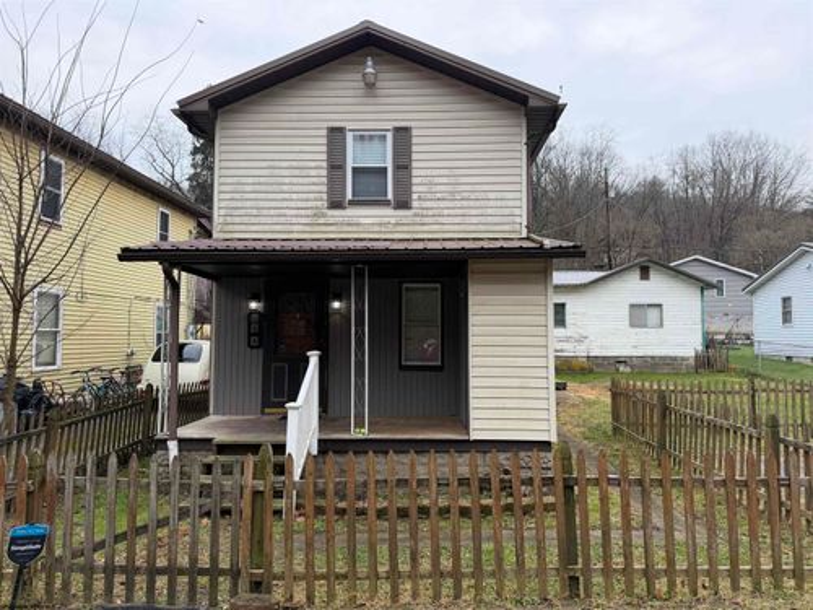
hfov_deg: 71.6
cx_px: 406
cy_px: 305
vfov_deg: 56.8
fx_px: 564
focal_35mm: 24
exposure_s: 1/931
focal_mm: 6.76
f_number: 1.78
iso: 100
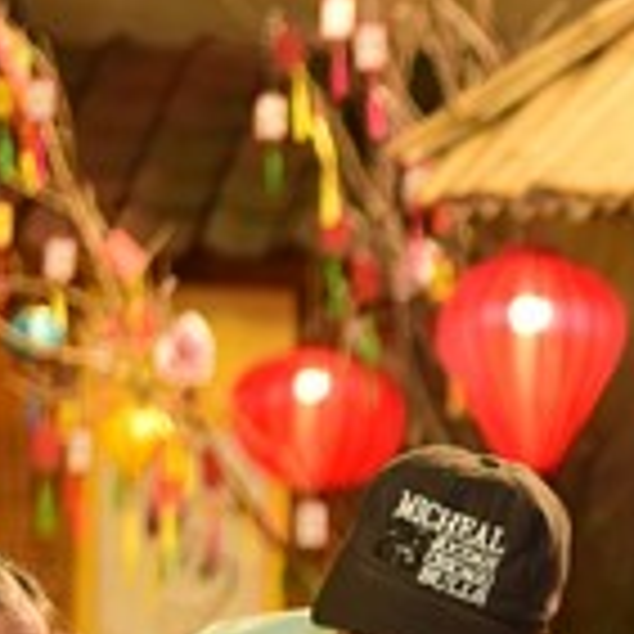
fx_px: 4061
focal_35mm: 196
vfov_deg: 8.8
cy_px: 845
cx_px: 1102
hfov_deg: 8.6
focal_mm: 50
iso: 2000
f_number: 2
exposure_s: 1/200
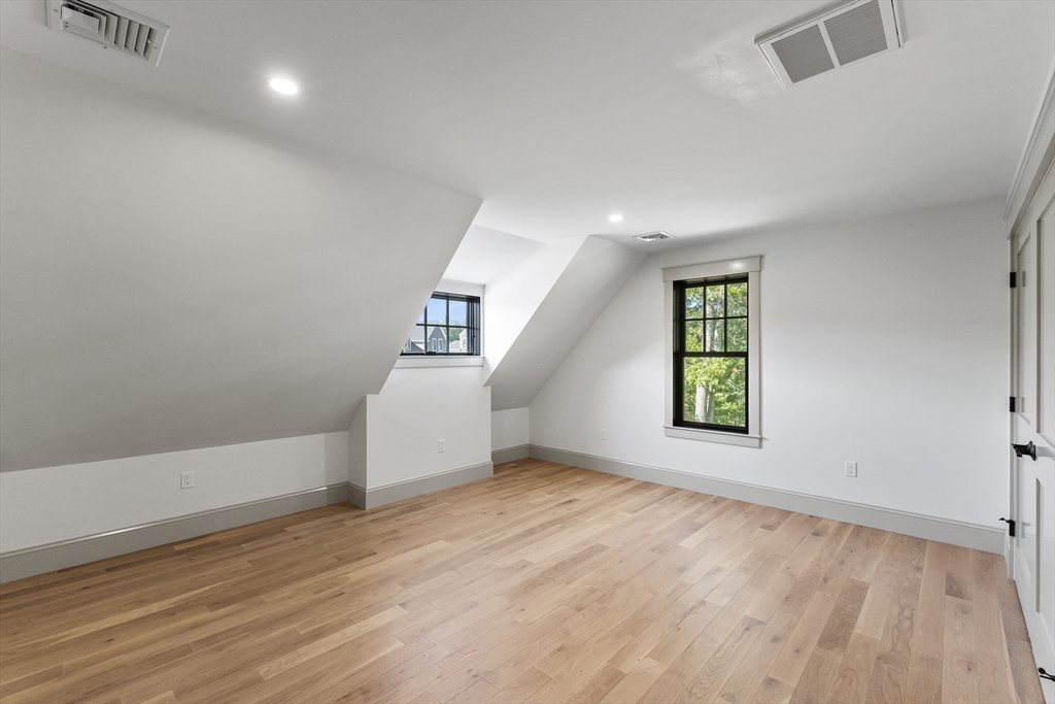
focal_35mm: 16
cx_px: 528
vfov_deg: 75.2
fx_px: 457
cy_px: 352
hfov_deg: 98.2
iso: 800
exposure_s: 1/60
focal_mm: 15.6
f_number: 5.6
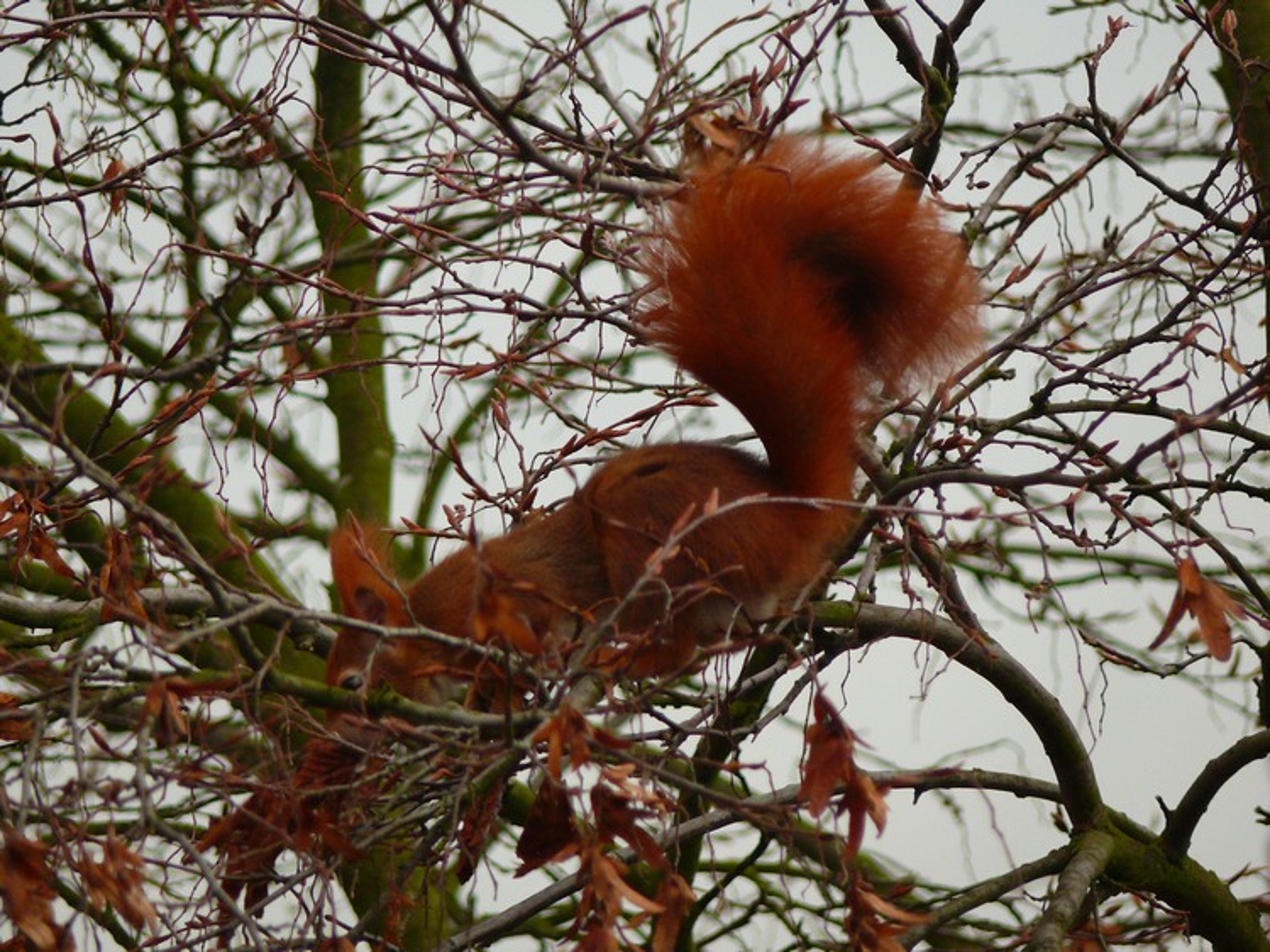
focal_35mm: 420
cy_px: 476
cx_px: 635
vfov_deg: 3.5
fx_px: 15404
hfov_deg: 4.7
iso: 250
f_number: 3.7
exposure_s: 1/125
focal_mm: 88.8
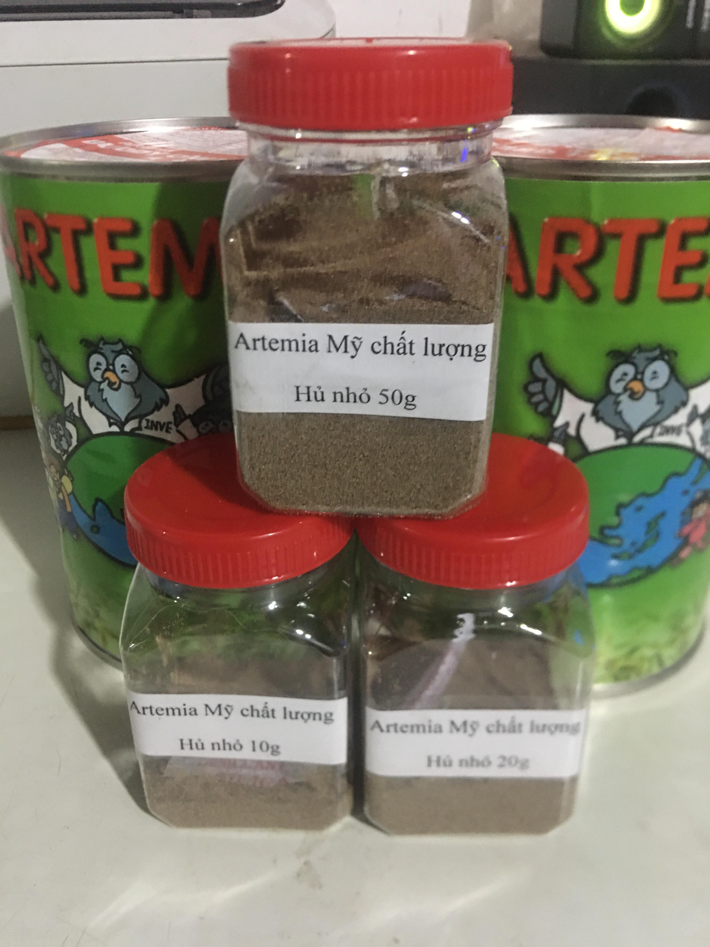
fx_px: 793
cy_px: 474
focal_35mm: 29
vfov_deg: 61.7
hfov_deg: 48.2
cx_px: 355
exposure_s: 1/4
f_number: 2.2
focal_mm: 4.15
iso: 100
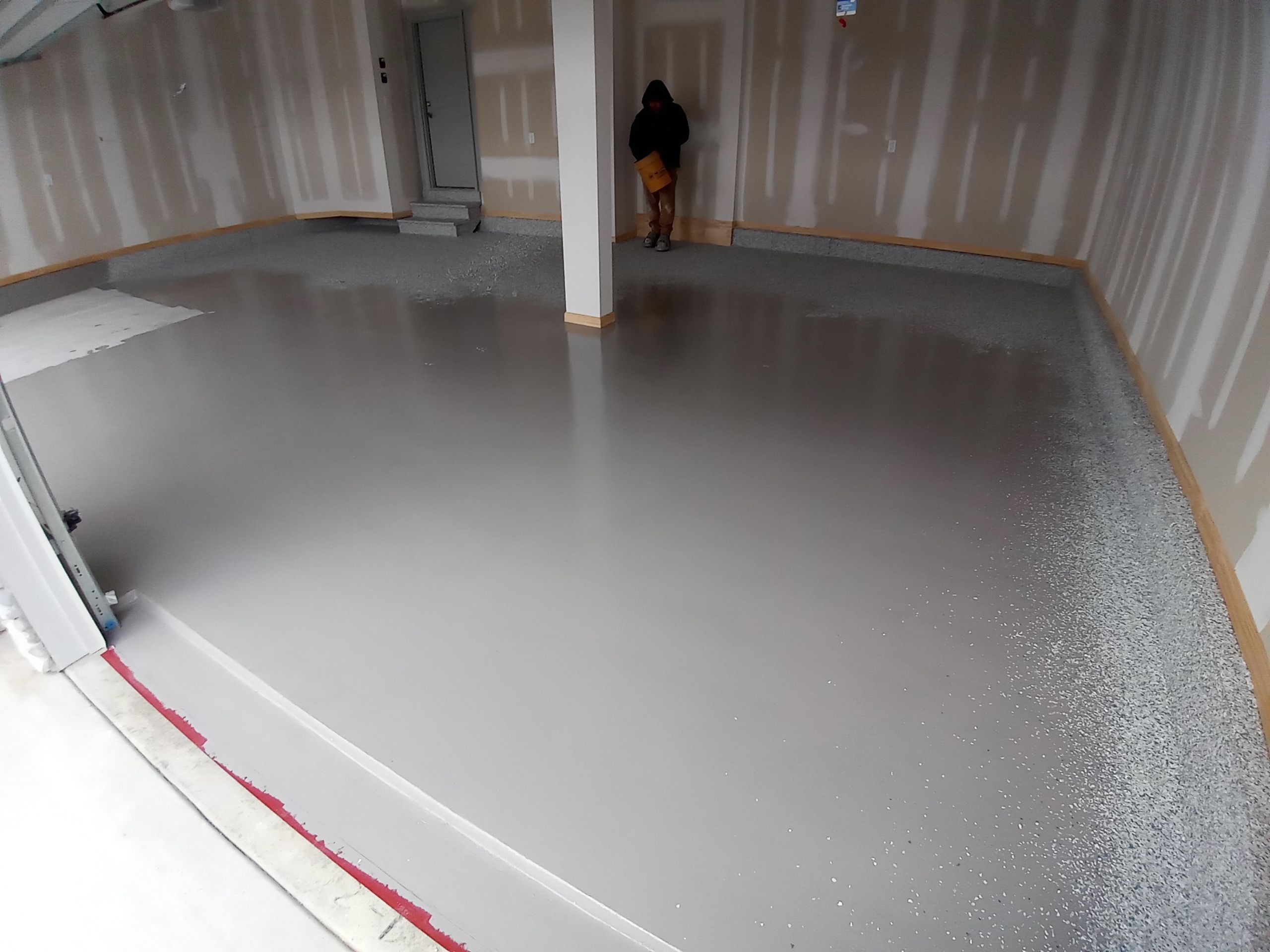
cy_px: 476
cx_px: 635
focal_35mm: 28
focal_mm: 1.4
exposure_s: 1/140
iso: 100
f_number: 2.2
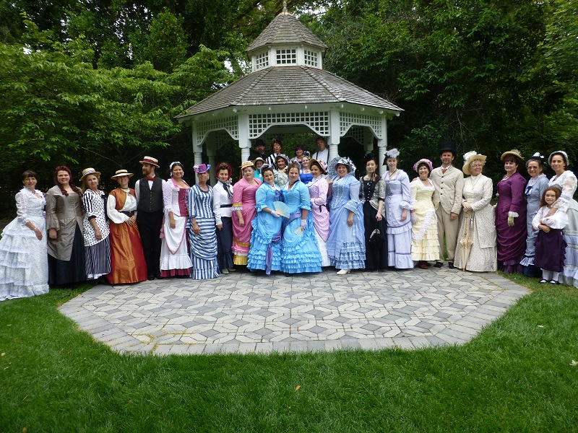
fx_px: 401
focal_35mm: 24
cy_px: 216
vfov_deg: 56.8
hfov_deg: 71.6
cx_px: 289
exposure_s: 1/125
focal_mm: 4.3
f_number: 3.3
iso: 100
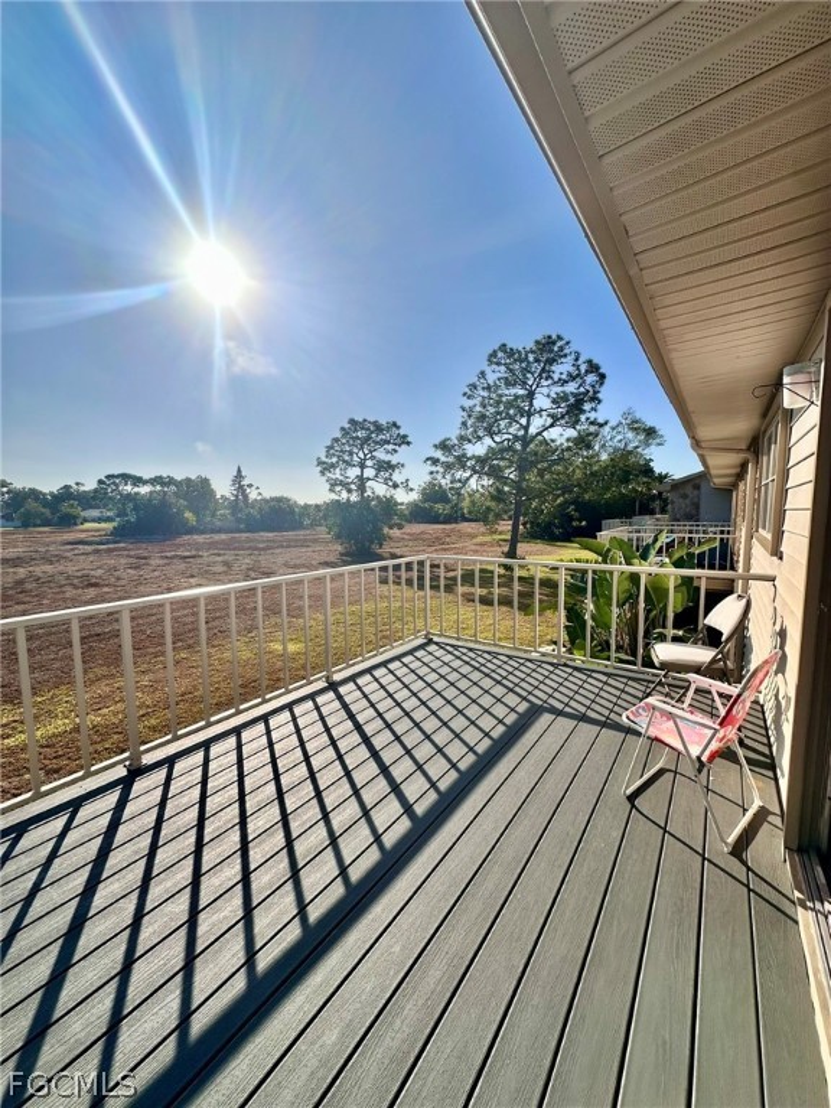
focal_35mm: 14
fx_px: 448
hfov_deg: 85.7
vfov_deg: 102.1
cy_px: 554
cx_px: 416
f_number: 2.2
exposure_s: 1/4651
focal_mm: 2.22
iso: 50
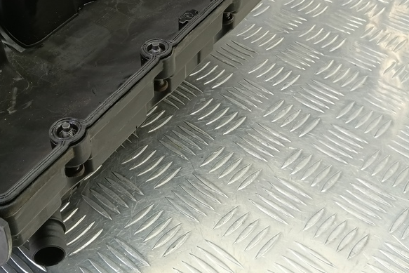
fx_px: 477
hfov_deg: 44.1
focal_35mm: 42
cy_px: 53
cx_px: 80
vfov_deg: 31.1
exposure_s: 1/50
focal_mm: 4.11
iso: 236
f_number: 1.6
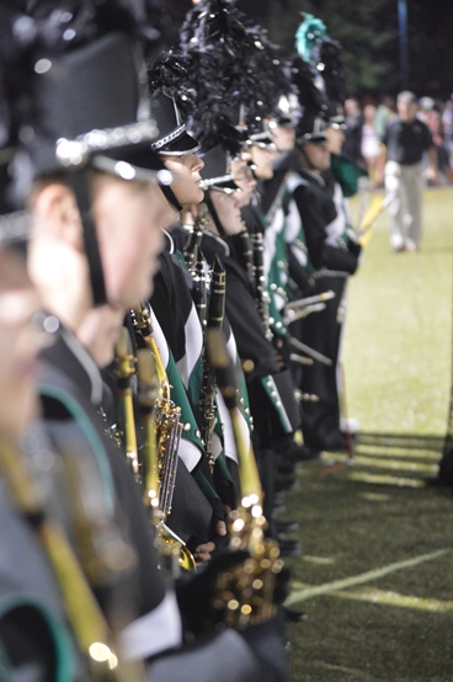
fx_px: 3227
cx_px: 217
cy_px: 361
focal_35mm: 171
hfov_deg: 8.0
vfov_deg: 12.1
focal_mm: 105
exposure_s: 1/40
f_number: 4.5
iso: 3200
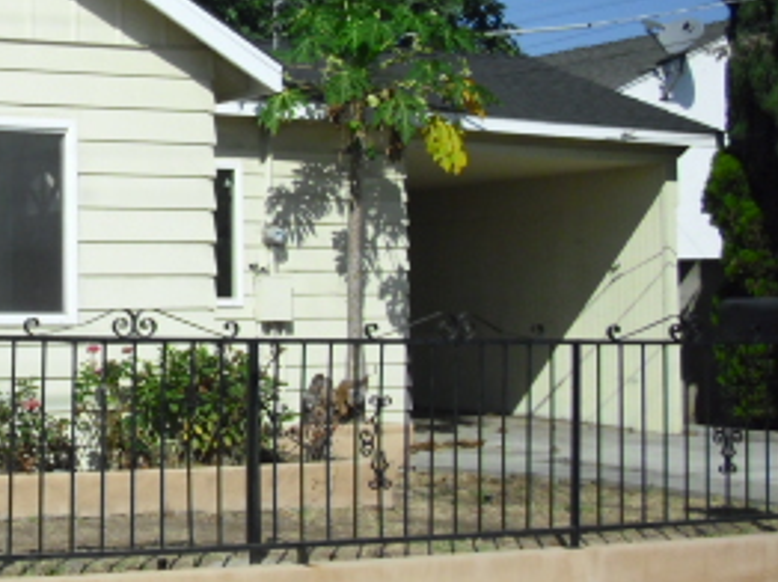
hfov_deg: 20.4
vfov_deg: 15.8
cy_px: 157
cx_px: -24
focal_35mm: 93
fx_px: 2088
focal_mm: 6.2
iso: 100
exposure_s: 1/400
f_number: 8
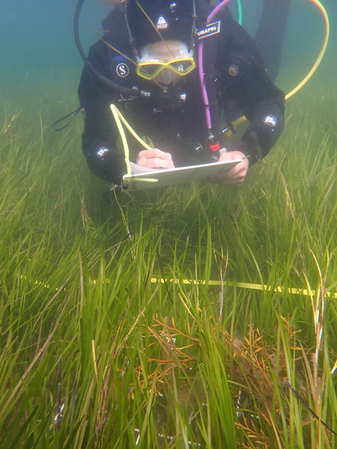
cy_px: 224
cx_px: 168
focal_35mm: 25
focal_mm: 4.5
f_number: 2.8
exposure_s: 1/320
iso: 100
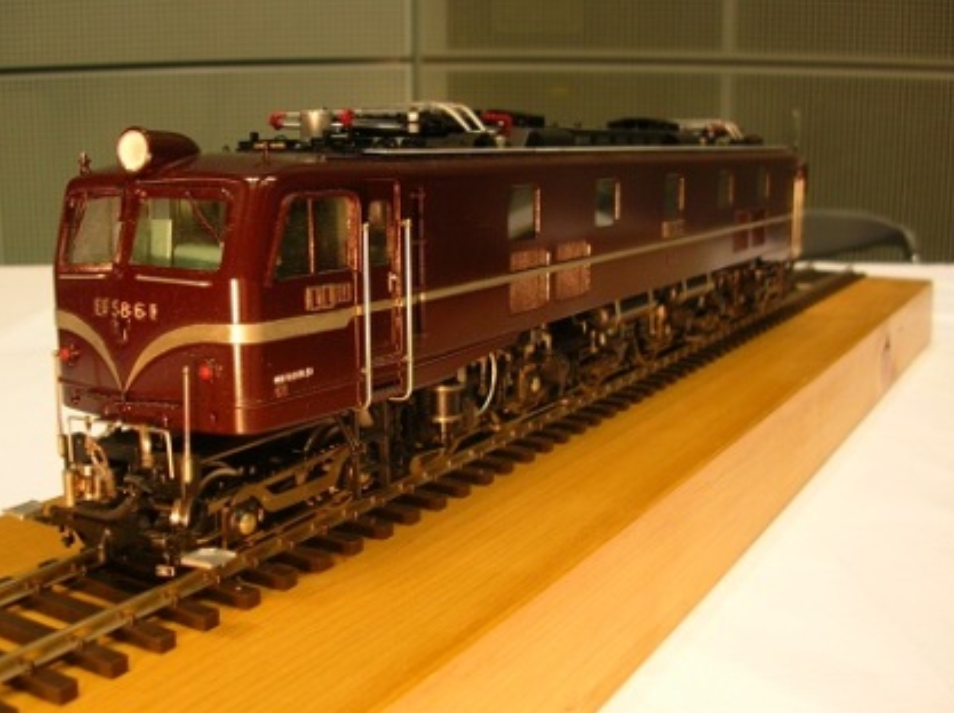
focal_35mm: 42
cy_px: 336
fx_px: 1157
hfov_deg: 44.8
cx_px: 423
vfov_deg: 34.3
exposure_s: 1/9.2
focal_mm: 5.8
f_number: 2.8
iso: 50
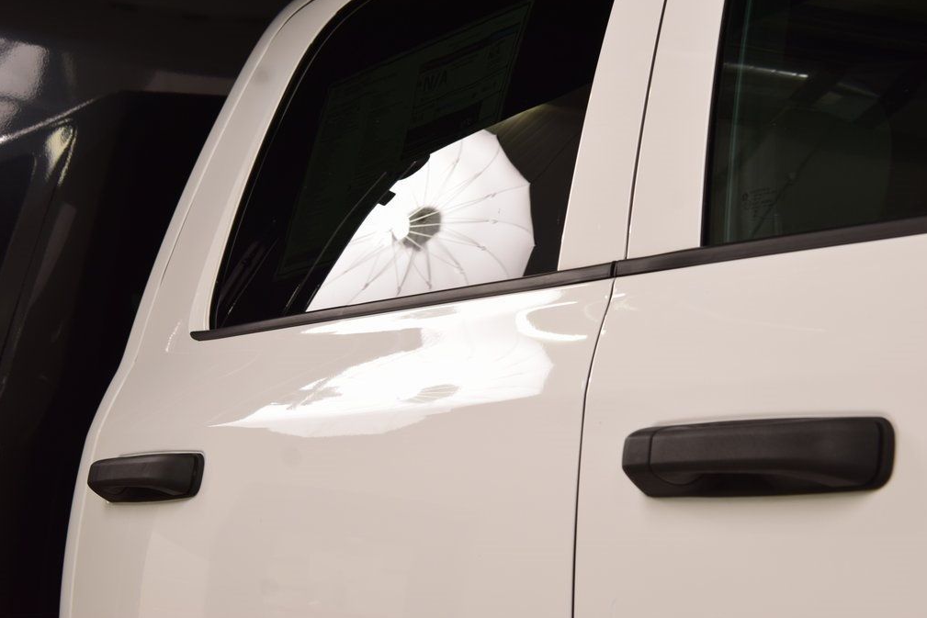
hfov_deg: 29.4
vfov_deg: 19.9
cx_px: 469
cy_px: 309
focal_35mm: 69
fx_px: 1764
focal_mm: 45
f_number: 7.1
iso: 450
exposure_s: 1/30
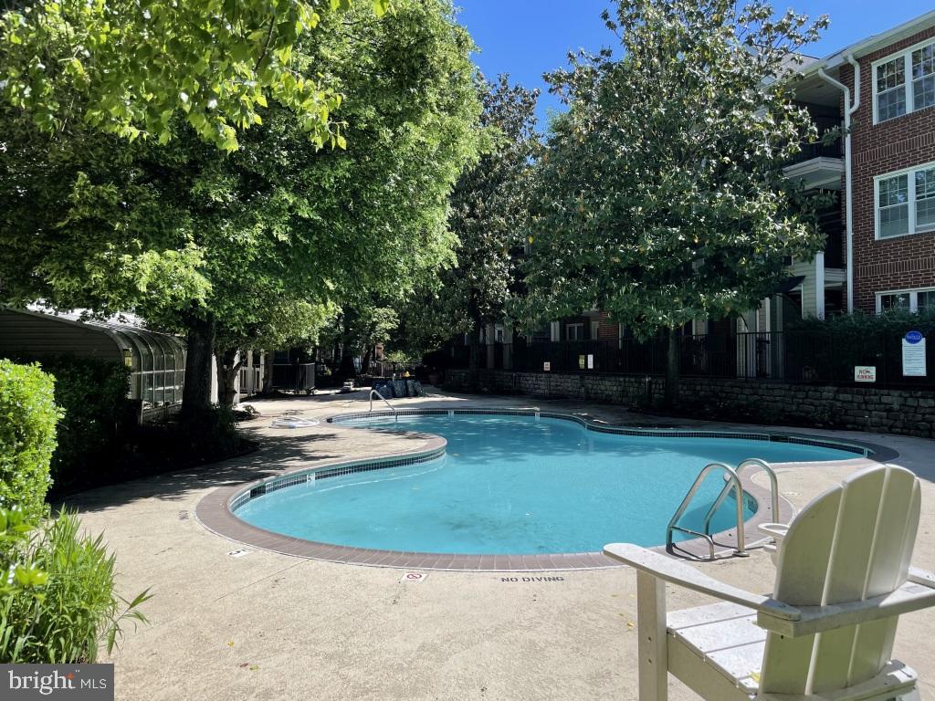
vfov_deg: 53.1
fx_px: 702
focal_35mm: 26
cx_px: 468
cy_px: 350
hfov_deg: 67.3
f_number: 1.6
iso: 32
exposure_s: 1/2747
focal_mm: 4.2
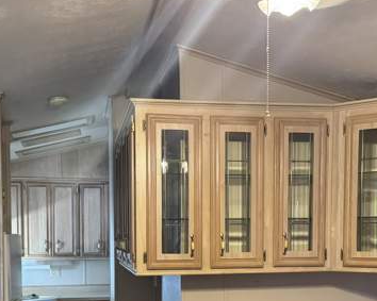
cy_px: 261
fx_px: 591
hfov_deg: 35.4
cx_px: 199
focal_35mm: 53
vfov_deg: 27.7
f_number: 1.78
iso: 800
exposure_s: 1/60
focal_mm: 6.76
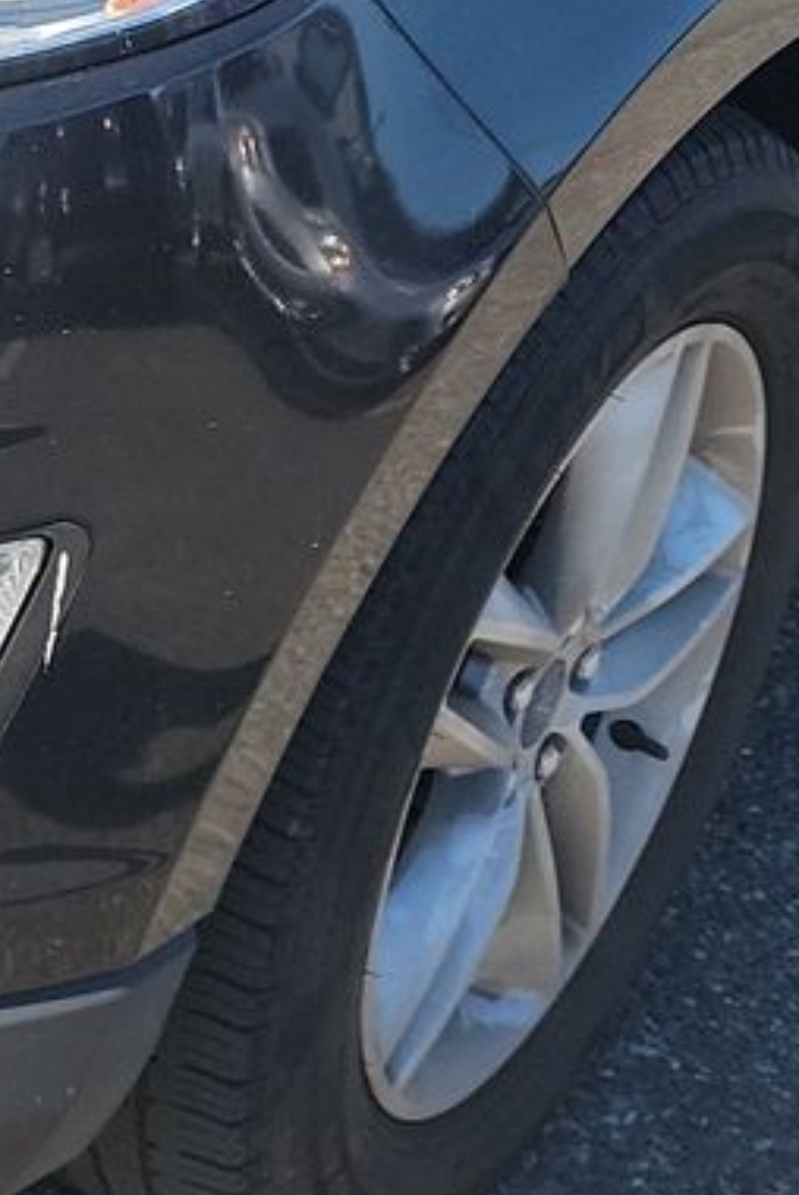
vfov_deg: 18.6
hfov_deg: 12.7
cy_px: -145
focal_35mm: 105
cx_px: -236
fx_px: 3489
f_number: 1.8
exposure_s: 1/460
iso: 50
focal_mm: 6.7
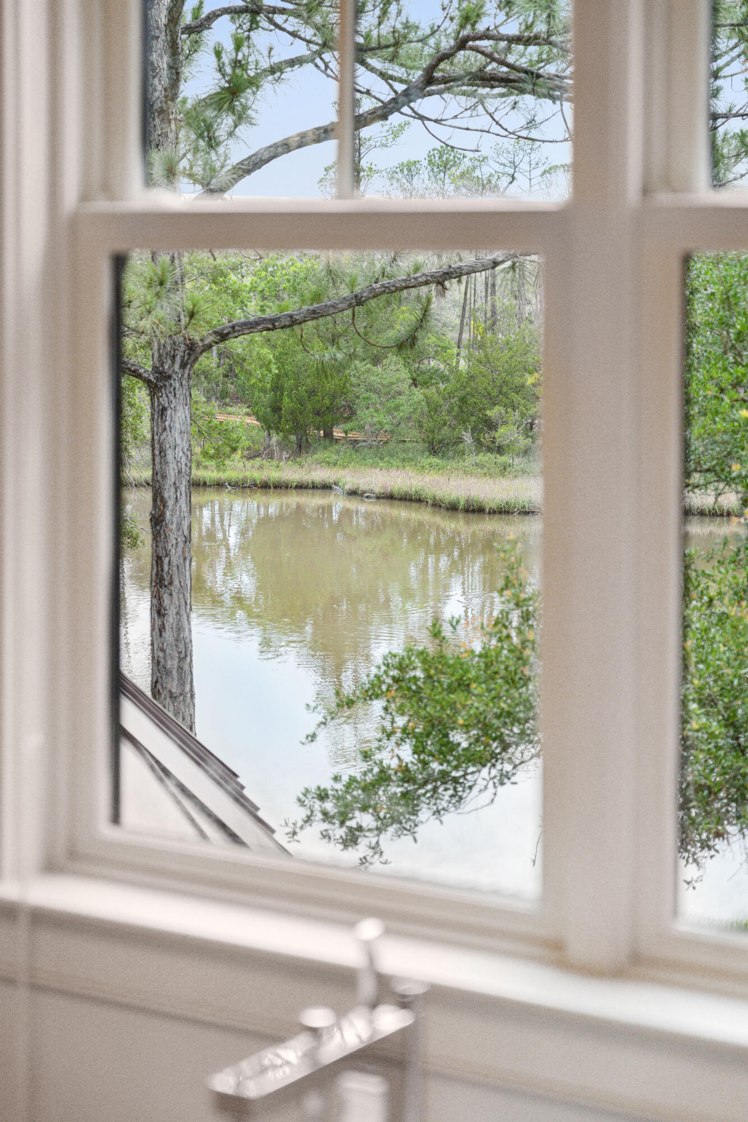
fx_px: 2182
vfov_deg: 28.8
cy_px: 561
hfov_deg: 19.5
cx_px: 374
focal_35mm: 70
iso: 1600
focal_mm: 70
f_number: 4
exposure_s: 1/800
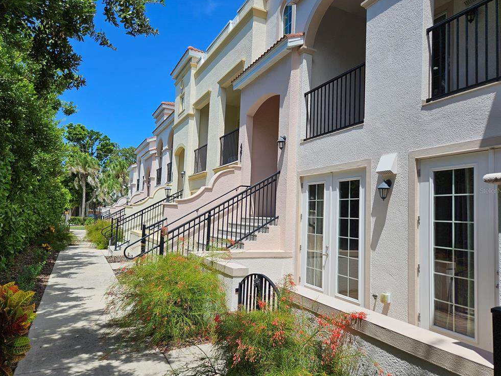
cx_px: 249
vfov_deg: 56.8
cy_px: 191
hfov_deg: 71.6
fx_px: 347
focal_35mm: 24
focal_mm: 5.4
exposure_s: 1/2346
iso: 25
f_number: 1.8
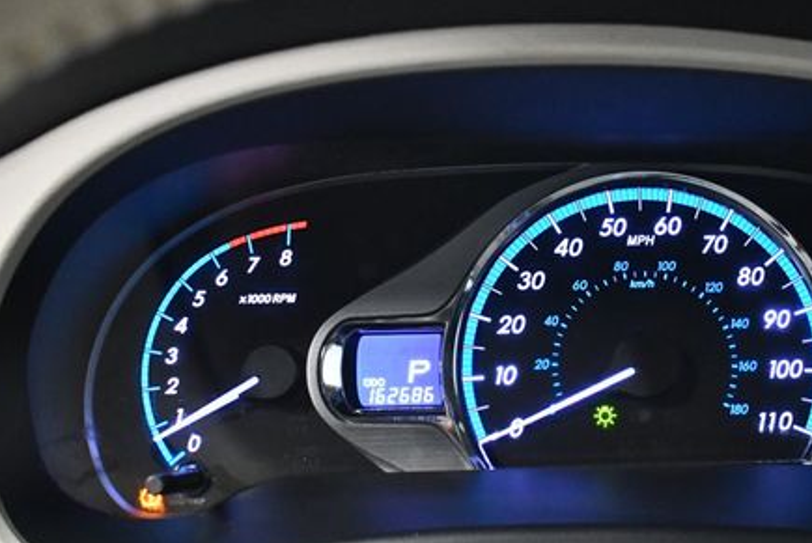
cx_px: 567
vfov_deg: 25.6
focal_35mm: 53
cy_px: 304
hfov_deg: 36.9
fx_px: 1197
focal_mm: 18
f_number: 3.5
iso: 3200
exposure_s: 1/60
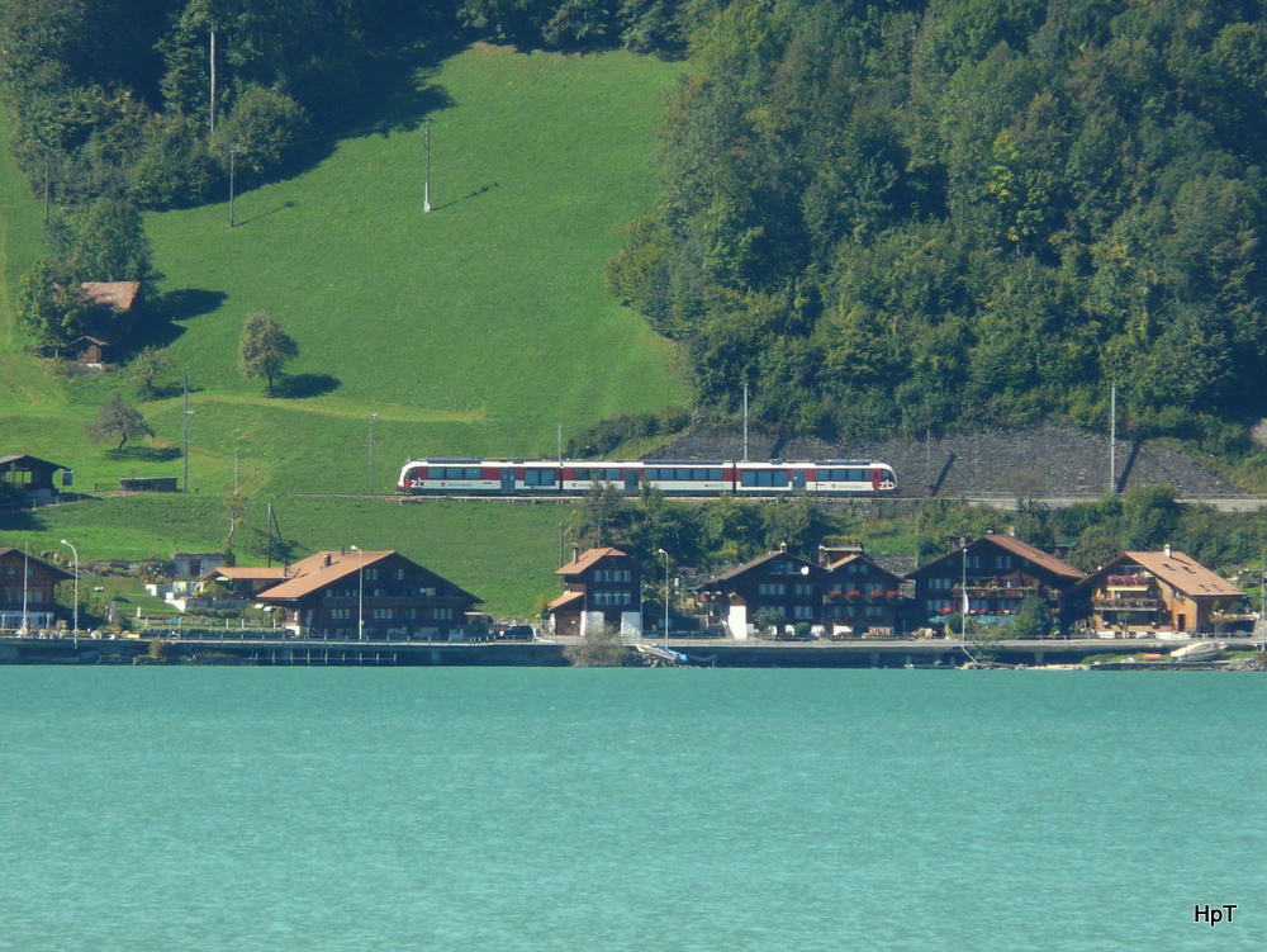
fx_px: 18456
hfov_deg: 3.9
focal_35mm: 504
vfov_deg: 3.0
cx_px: 634
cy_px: 476
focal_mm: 82.8
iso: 100
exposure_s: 1/250
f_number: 5.6
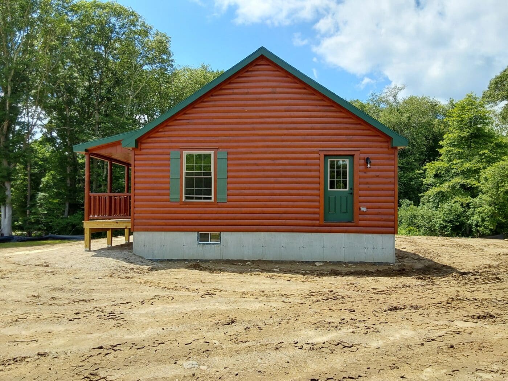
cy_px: 190
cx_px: 254
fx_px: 411
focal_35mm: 28
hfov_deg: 63.4
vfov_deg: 49.7
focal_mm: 2.91
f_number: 1.9
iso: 50
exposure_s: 1/1143
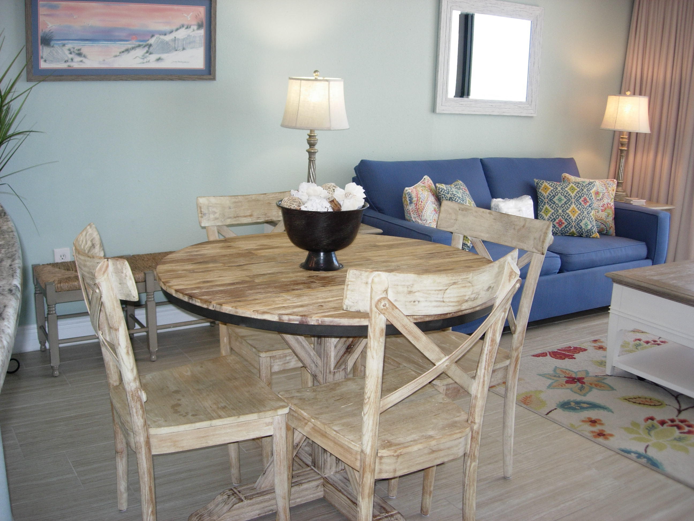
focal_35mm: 38
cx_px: 347
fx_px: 762
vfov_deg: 37.7
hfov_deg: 49.0
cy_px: 260
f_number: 2.8
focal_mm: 7.8
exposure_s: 1/45.2
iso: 79
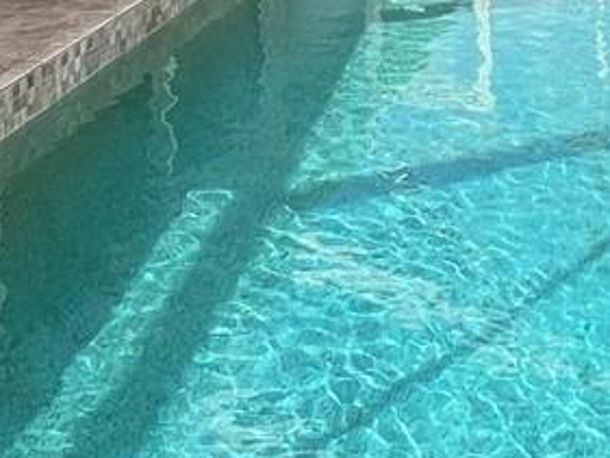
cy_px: -347
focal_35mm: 74
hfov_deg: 24.0
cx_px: 723
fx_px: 1305
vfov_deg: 16.8
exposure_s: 1/499
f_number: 1.8
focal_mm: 1.57
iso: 32
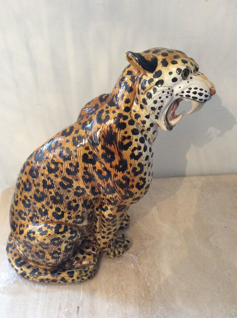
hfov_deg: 44.1
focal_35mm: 32
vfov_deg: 56.9
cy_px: 159
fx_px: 293
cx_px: 118
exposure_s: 1/17
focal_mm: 3.3
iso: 320
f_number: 2.4
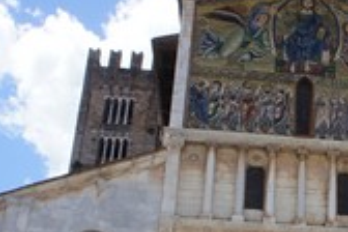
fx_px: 715
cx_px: 327
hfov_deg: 26.2
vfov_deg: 17.7
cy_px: 265
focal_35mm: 74
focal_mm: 18
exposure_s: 1/200
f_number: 11
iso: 200
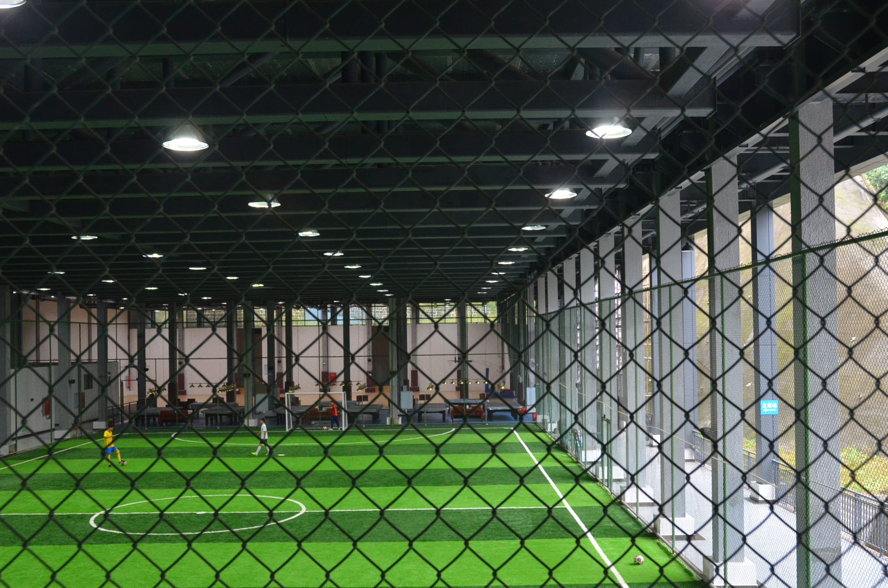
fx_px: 911
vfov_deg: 35.8
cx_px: 447
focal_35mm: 37
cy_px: 313
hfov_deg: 52.0
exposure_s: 1/125
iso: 1250
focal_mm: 22
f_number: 5.6
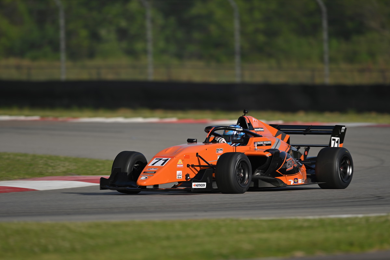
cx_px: 195
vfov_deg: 2.3
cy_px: 130
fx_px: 6497
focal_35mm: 600
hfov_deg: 3.4
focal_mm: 400
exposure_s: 1/320
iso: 32
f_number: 2.8
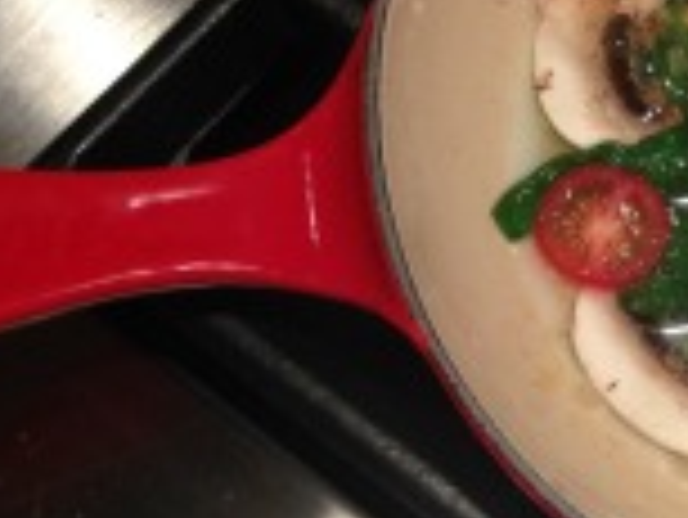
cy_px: 131
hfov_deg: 21.3
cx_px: 805
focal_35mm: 86
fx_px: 1711
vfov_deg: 17.1
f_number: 2.4
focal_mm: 4.12
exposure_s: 1/60
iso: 64
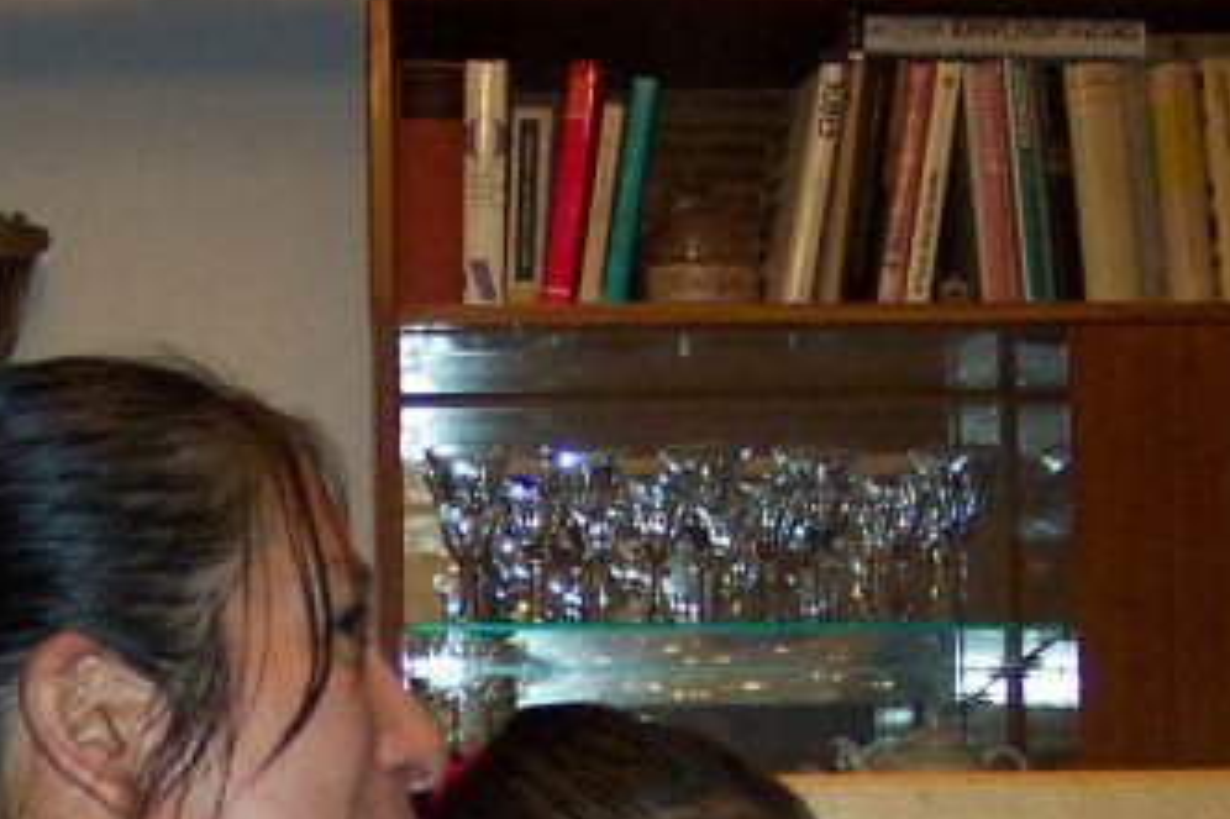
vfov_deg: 13.0
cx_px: 263
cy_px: 934
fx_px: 3517
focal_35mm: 103
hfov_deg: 19.6
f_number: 2.8
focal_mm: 8
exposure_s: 1/30
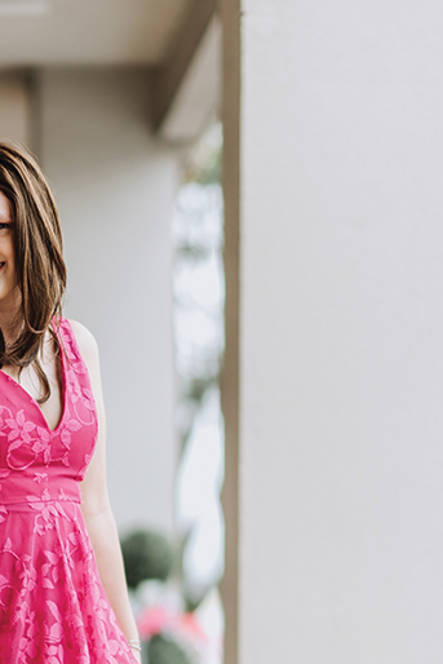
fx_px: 3062
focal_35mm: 166
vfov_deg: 12.3
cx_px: 45
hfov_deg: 8.2
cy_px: 605
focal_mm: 85
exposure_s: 1/320
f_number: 1.4
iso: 125
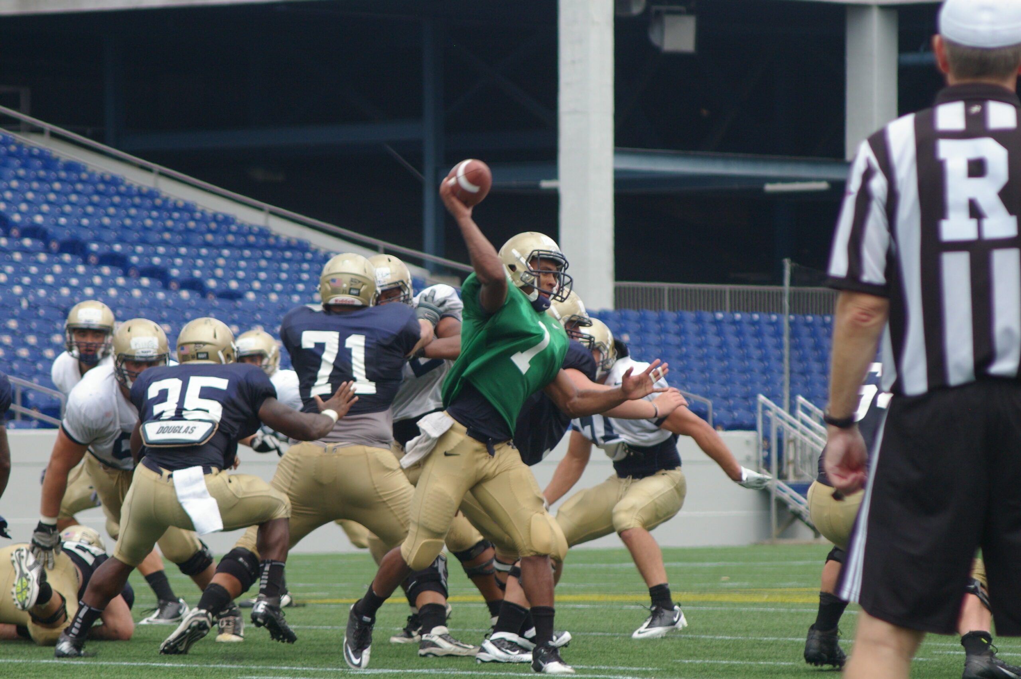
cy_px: 340
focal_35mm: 255
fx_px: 7225
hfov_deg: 8.1
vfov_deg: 5.4
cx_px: 510
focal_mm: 170
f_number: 8
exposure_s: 1/500
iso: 400
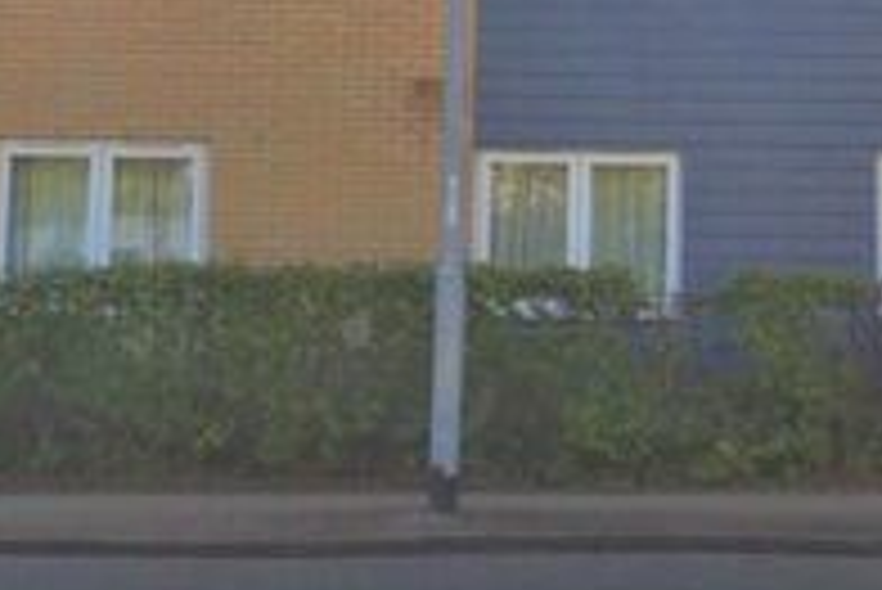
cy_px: -290
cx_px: 765
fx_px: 2623
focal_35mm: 107
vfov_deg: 12.2
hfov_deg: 18.8
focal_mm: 20
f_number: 10
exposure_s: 1/200
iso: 100
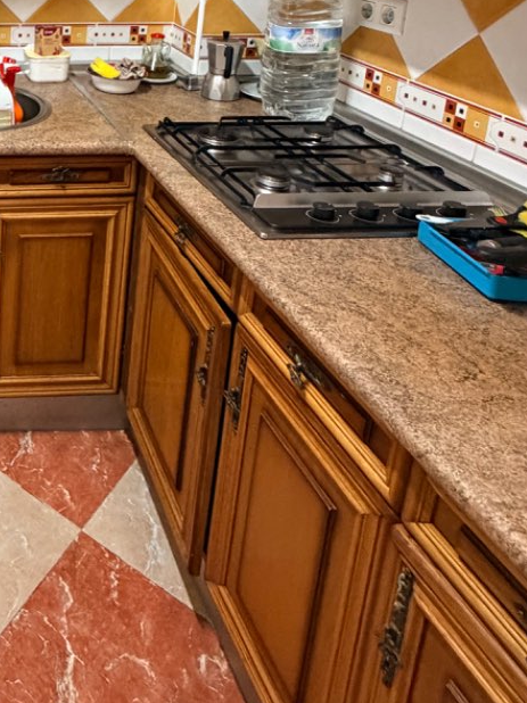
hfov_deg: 33.6
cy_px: 56
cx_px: -110
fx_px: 691
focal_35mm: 34
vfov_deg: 47.8
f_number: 2.2
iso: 500
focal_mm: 2.22
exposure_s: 1/50
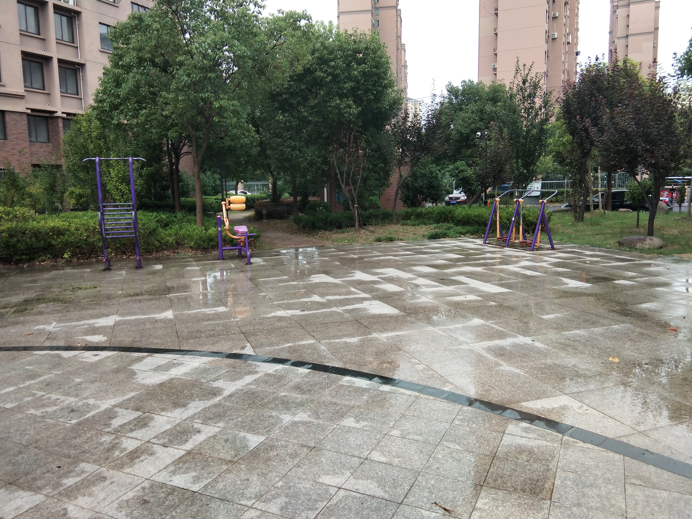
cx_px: 346
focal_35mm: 31
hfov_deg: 58.4
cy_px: 260
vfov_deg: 45.4
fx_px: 620
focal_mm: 3.69
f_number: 2.2
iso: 50
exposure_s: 1/176
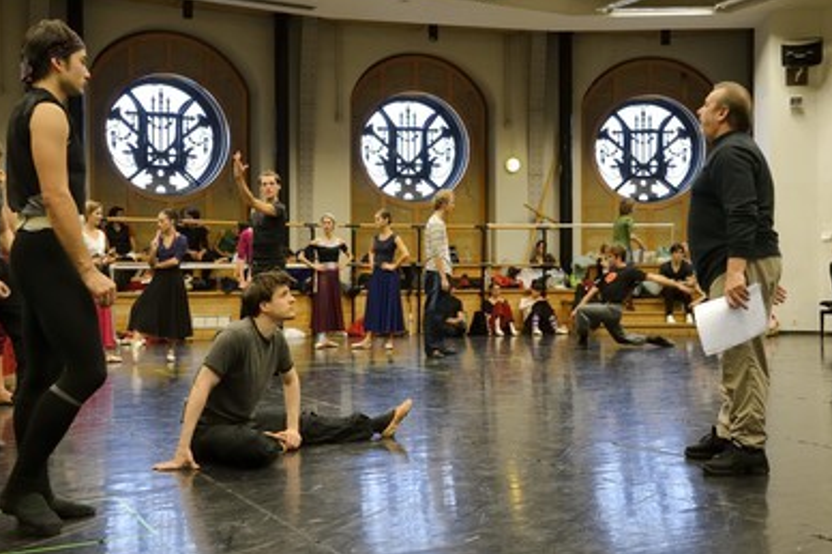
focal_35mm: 39
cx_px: 425
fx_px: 901
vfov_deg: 34.2
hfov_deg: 49.6
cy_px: 277
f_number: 7.1
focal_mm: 36
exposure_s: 1/60
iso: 1600
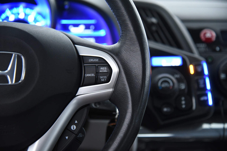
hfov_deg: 30.5
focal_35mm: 66
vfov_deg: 20.6
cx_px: 114
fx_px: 416
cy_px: 76
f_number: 4
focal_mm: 66
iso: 4000
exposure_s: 1/25
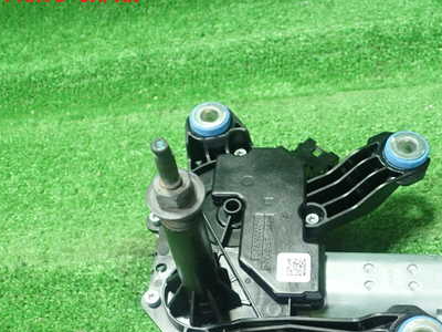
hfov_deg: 41.8
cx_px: 270
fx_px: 575
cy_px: 230
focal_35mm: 45
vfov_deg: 31.8
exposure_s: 1/125
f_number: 2.3
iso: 800
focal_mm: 5.5
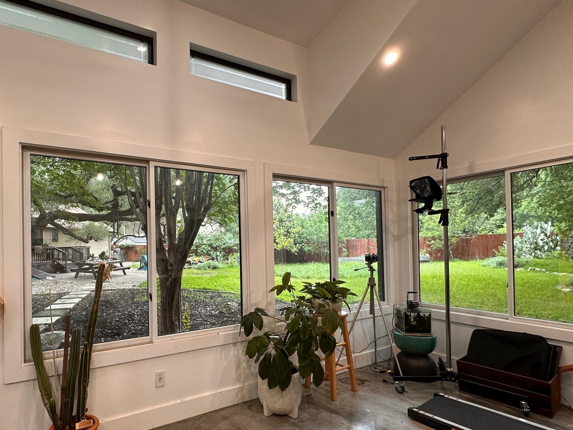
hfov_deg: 82.8
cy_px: 247
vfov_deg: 68.3
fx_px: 315
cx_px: 210
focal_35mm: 19
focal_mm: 2.22
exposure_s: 1/60
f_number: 2.2
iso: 160
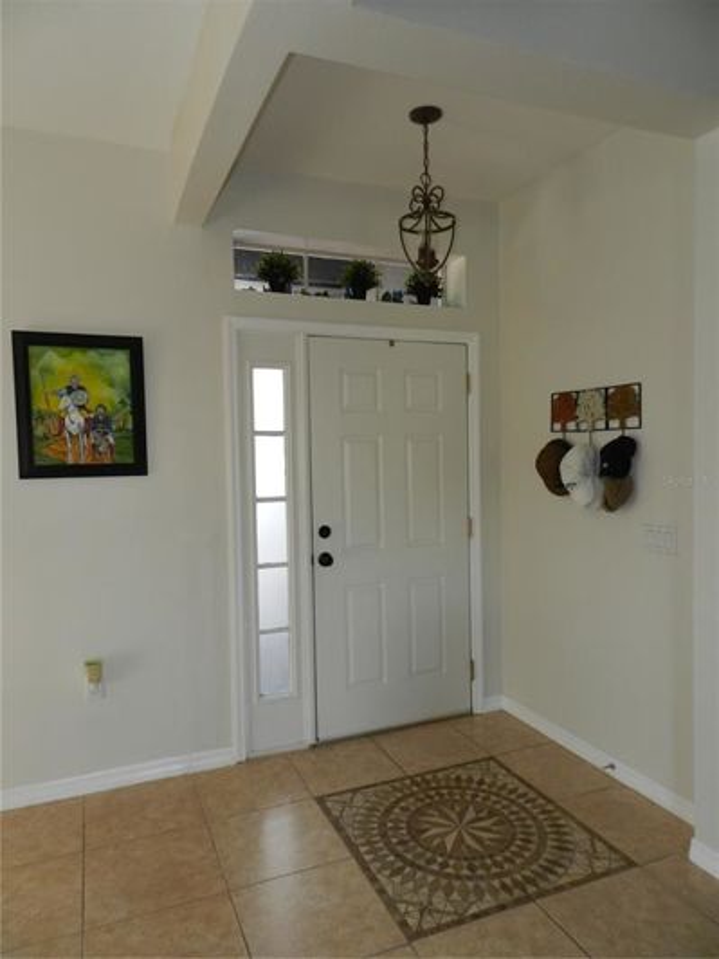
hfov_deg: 58.9
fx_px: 637
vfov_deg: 73.9
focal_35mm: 23
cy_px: 480
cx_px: 360
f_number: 3.4
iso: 160
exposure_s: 1/50
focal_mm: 4
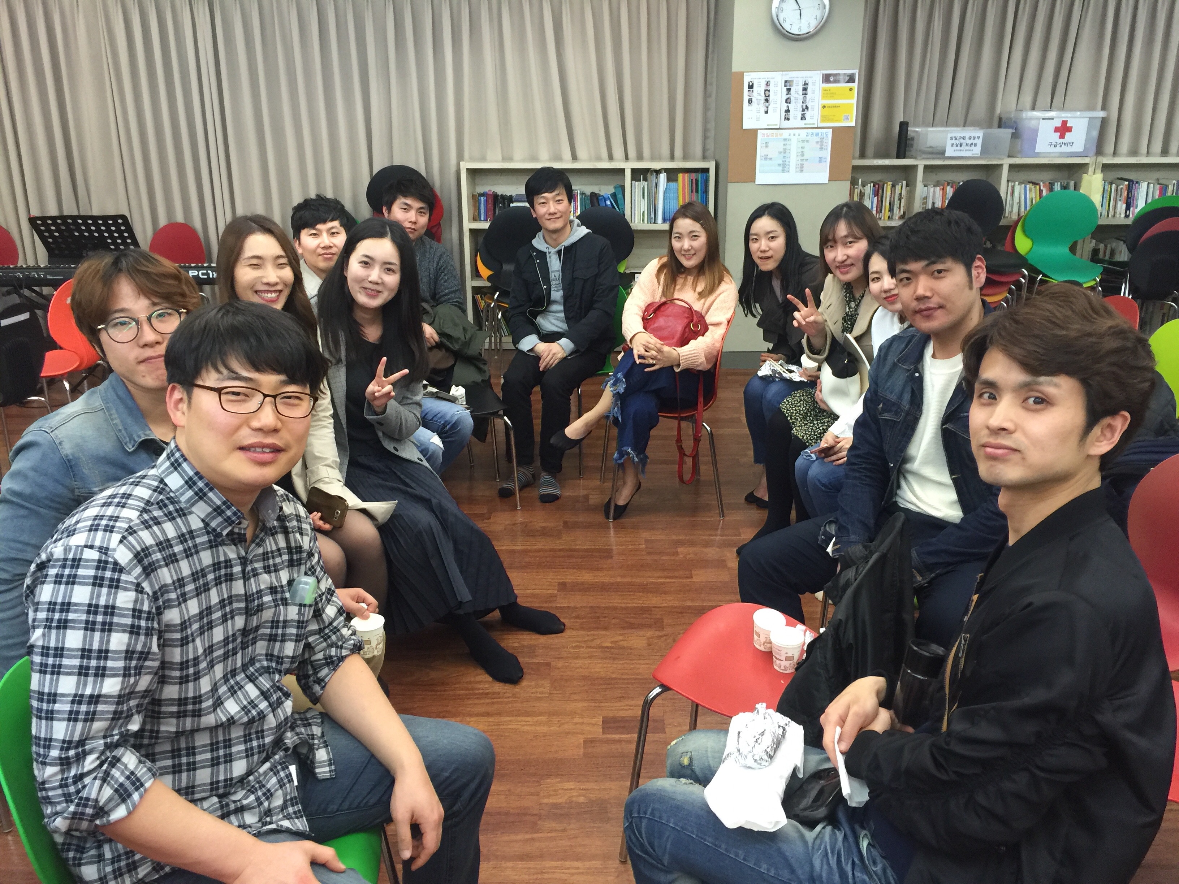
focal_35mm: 29
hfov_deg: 61.7
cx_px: 590
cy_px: 442
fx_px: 988
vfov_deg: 48.2
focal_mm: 4.15
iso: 64
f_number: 2.2
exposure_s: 1/15
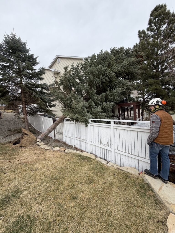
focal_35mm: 14
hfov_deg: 85.7
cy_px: 116
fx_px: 94
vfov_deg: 102.1
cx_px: 88
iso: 64
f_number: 2.2
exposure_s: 1/502
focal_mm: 2.22
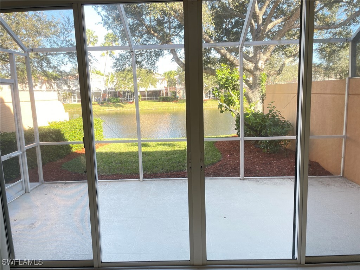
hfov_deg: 67.3
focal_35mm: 26
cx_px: 180
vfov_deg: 53.1
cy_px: 135
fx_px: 270
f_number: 1.6
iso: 50
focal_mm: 4.2
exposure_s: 1/120
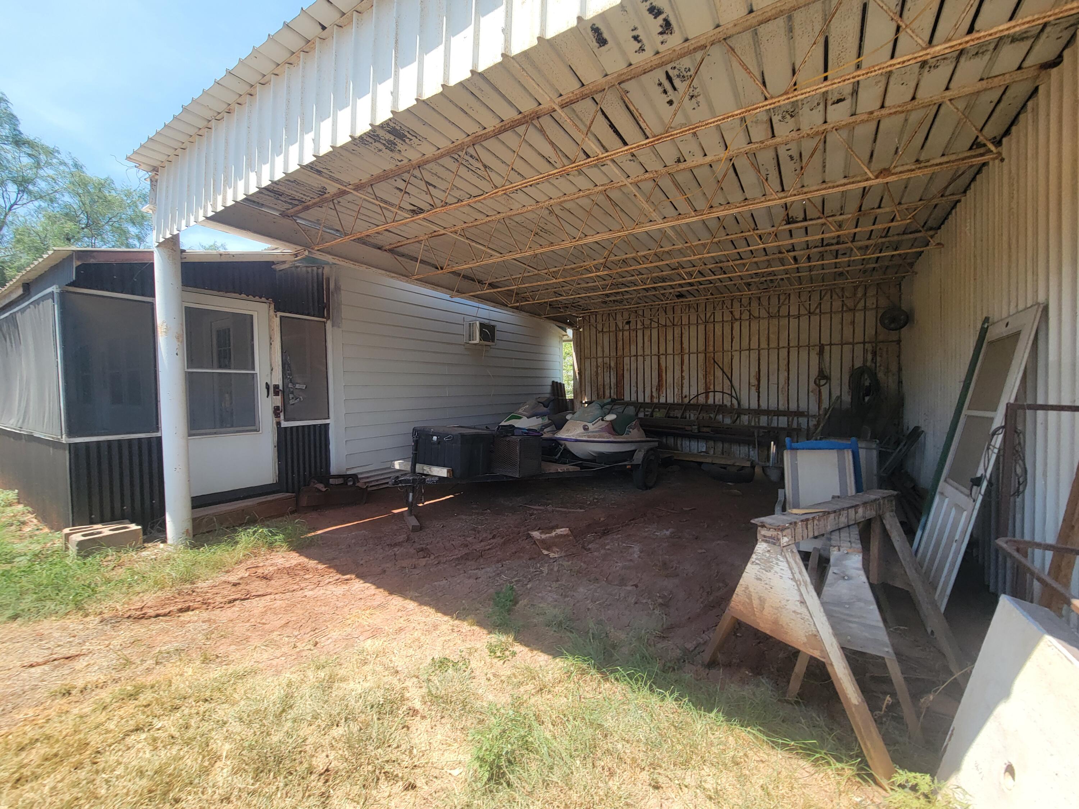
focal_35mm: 13
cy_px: 404
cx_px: 540
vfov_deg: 89.9
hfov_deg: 106.2
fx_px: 405
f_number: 2.2
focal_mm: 2.2
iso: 50
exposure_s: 1/572
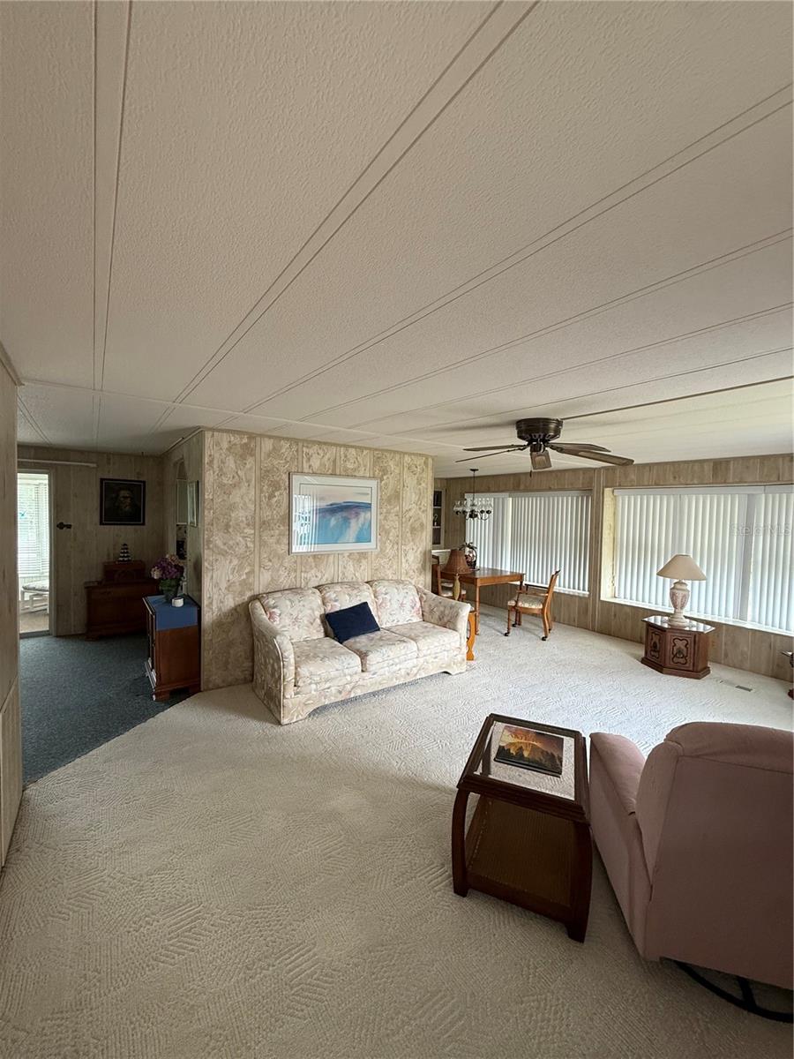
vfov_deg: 102.1
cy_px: 530
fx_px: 428
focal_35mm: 14
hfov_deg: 85.7
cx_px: 397
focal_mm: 2.22
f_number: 2.2
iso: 160
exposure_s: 1/99
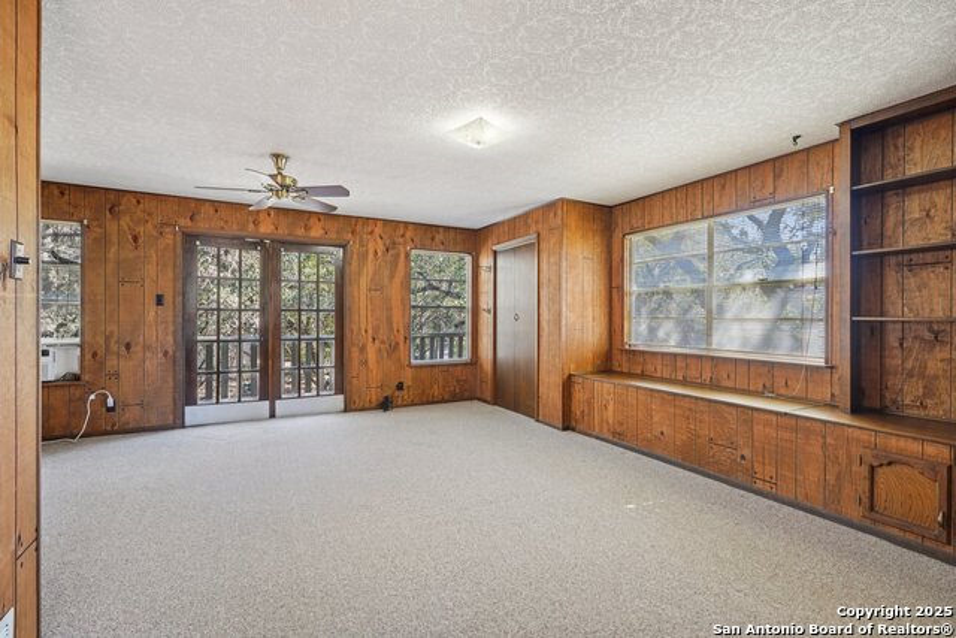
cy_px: 319
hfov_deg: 95.0
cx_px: 478
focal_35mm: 16
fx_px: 438
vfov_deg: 72.1
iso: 400
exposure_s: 1/20
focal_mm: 16.5
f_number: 8
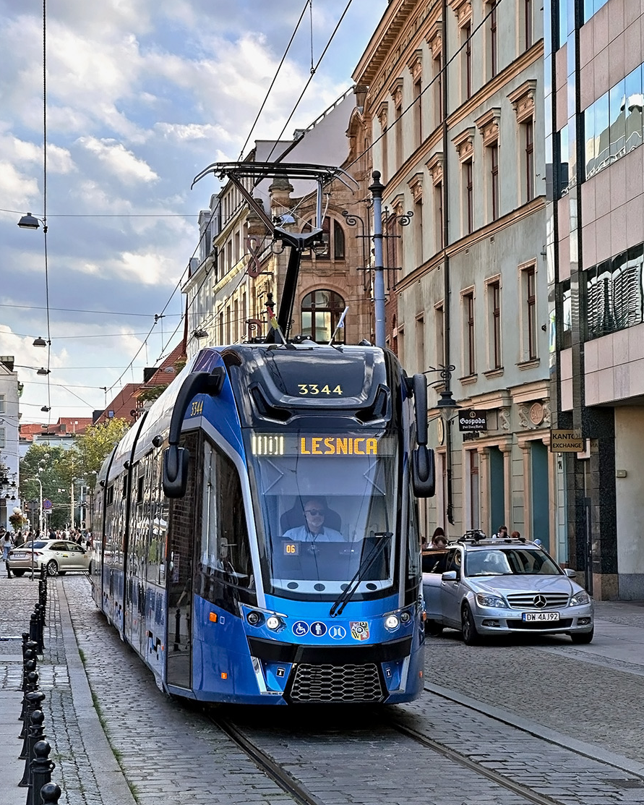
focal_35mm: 81
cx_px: 322
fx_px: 1929
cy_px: 380
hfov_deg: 19.0
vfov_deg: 23.6
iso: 32
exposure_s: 1/331
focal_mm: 9
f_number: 2.8
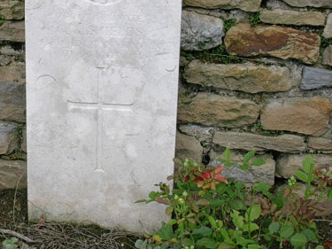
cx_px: 76
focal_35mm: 72
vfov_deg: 20.4
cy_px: 88
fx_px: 690
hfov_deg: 26.6
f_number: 5.8
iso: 70
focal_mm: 6.7
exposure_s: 1/242
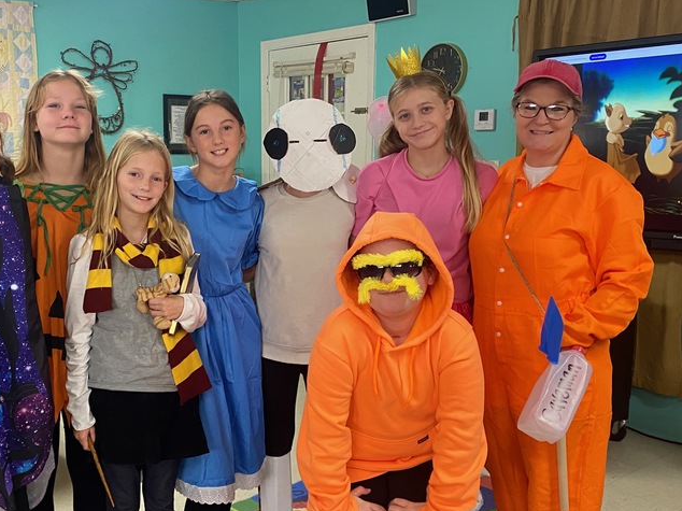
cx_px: 236
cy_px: 308
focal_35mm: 42
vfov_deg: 34.2
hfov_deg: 44.3
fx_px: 827
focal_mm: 4.25
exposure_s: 1/60
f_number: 1.8
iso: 200
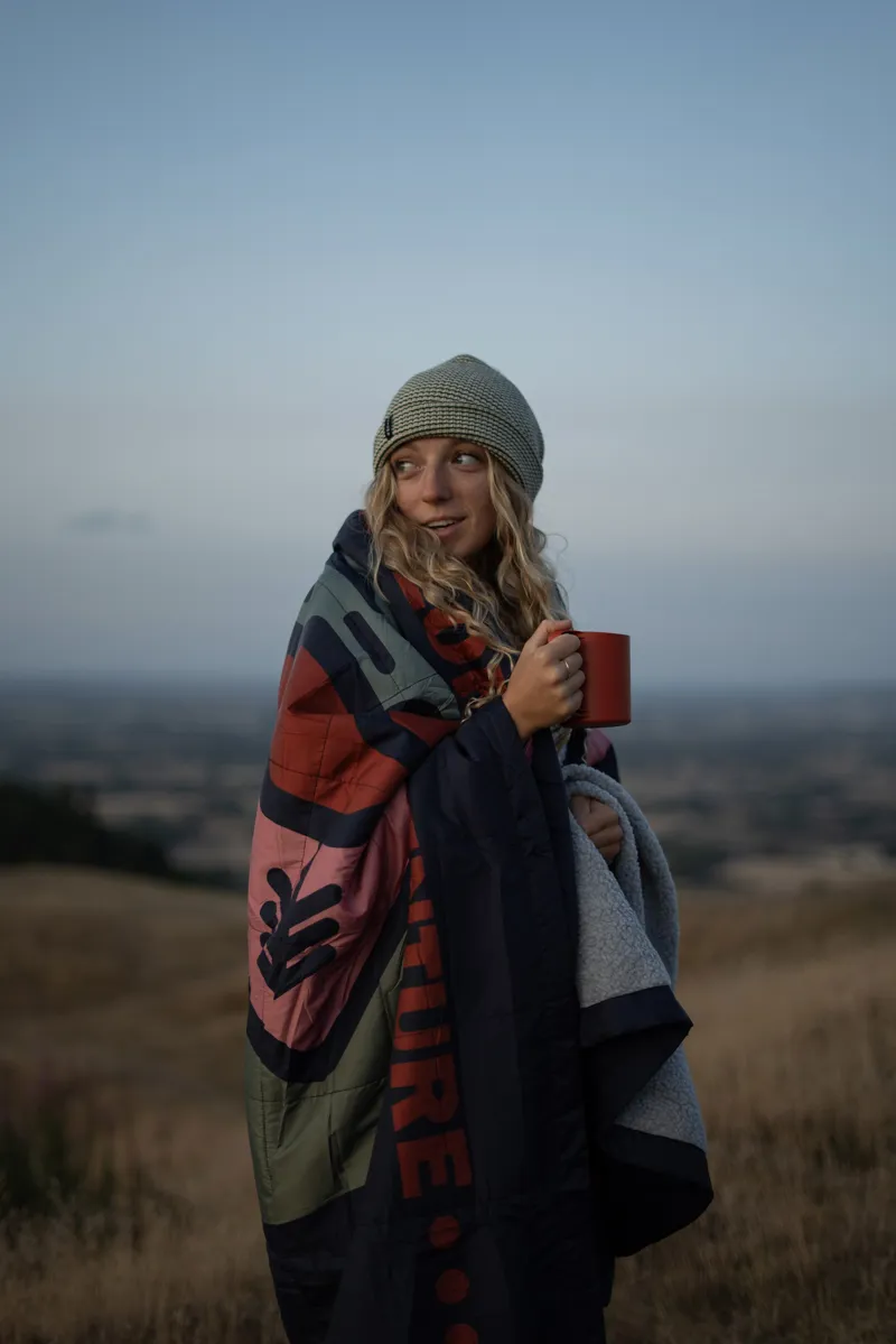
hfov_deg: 27.0
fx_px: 1865
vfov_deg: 39.6
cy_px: 672
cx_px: 448
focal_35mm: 50
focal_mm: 50
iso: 200
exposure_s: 1/500
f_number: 1.8
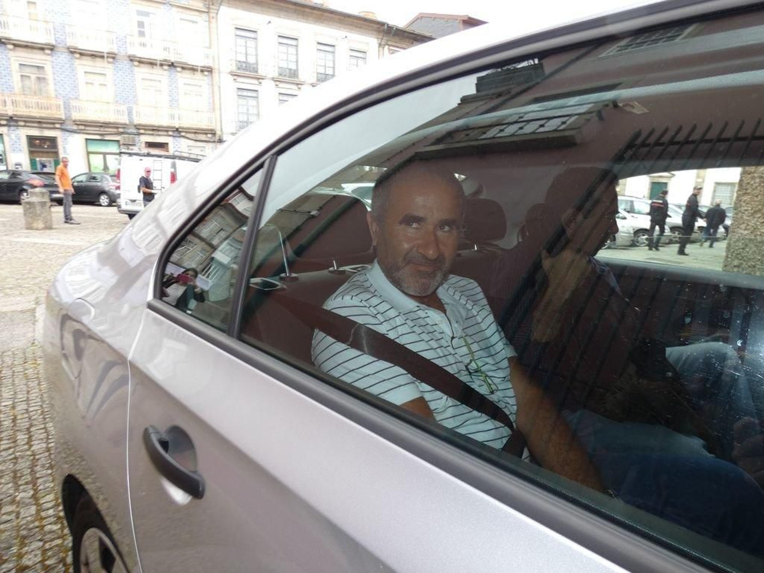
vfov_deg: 66.0
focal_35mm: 20
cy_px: 286
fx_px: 441
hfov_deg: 81.7
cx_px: 382
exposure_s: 1/80
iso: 80
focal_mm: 3.6
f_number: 2.8
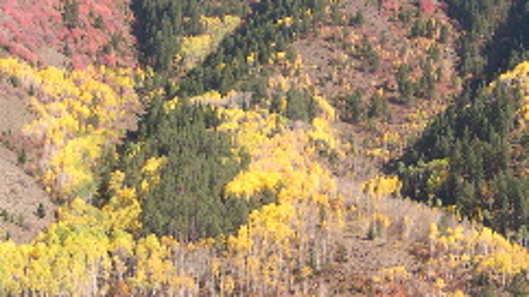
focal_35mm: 77
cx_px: 332
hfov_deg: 27.4
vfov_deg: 15.7
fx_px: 1080
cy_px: 126
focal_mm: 8
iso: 100
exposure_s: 1/510
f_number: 2.8
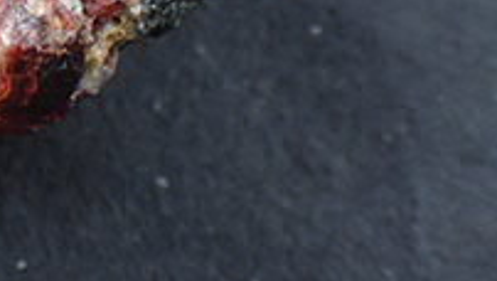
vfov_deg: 8.9
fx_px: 1728
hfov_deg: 15.5
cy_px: -207
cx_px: -170
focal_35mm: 131
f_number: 2.7
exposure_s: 1/160
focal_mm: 6.86
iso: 160
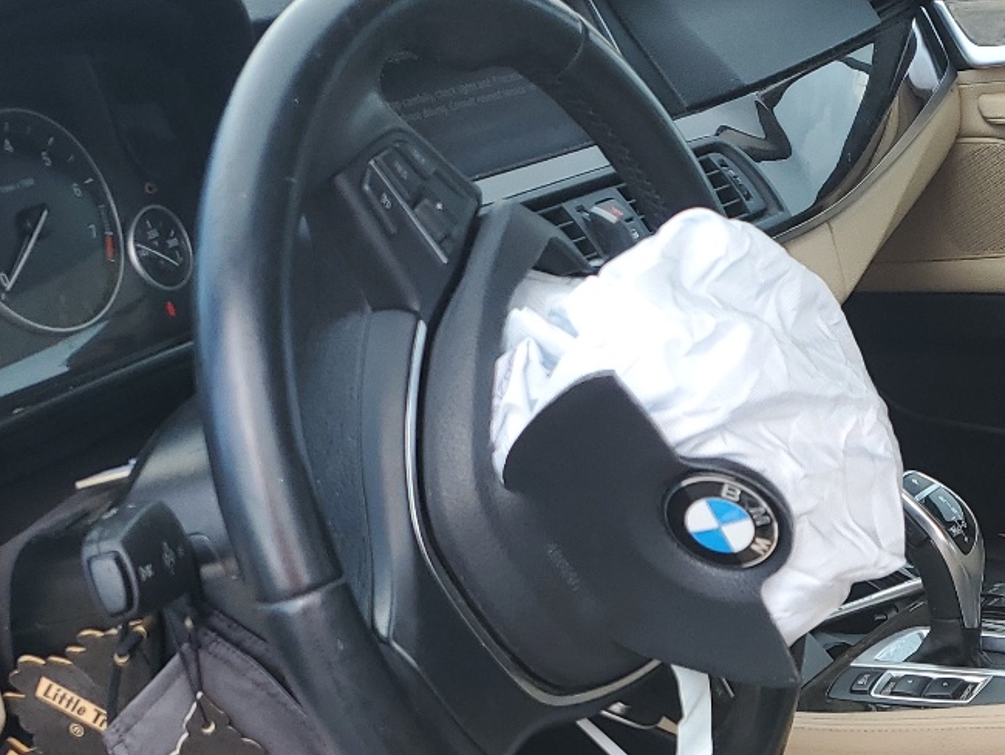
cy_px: 831
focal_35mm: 64
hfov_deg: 29.3
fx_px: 1859
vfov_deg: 21.7
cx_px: 857
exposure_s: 1/256
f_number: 1.5
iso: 50
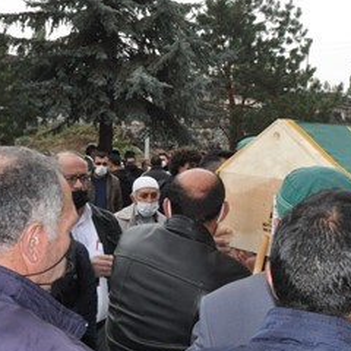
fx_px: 711
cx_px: 364
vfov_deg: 27.5
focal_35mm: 62
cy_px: 114
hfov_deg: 26.1
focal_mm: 18
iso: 1600
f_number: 13
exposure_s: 1/200
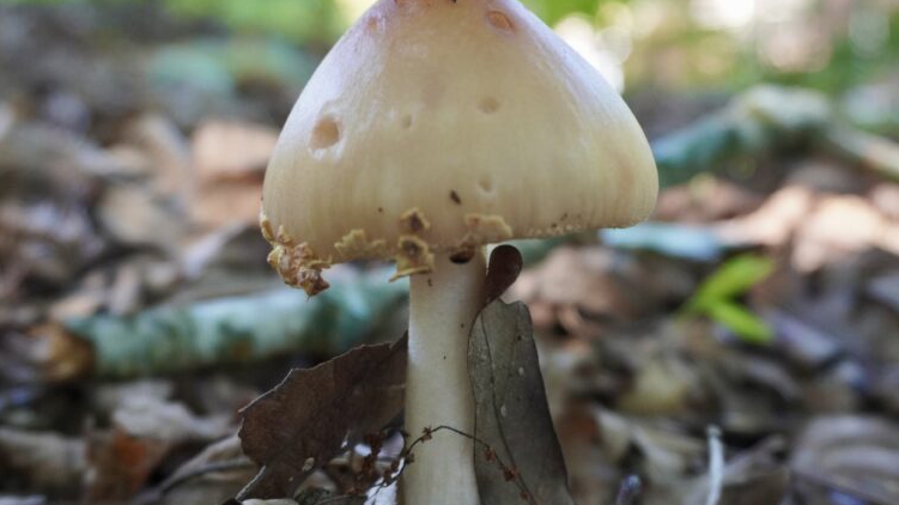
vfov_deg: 26.0
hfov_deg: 44.8
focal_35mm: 46
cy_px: 284
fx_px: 1092
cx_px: 457
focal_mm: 19
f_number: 4
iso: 1000
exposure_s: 1/160
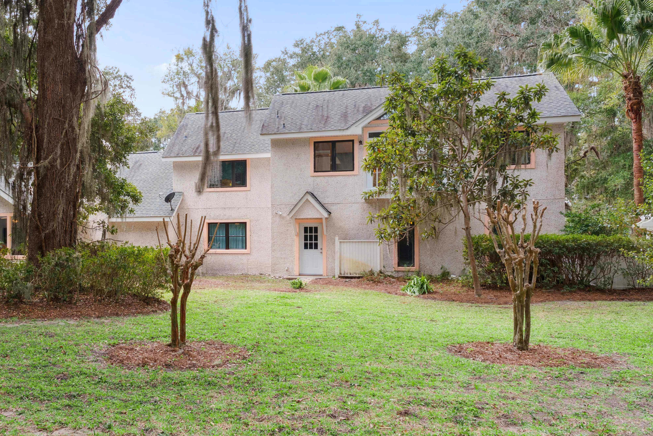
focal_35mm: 36
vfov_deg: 36.9
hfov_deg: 50.7
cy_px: 230
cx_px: 155
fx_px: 653
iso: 250
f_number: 8
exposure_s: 1/50
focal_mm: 18
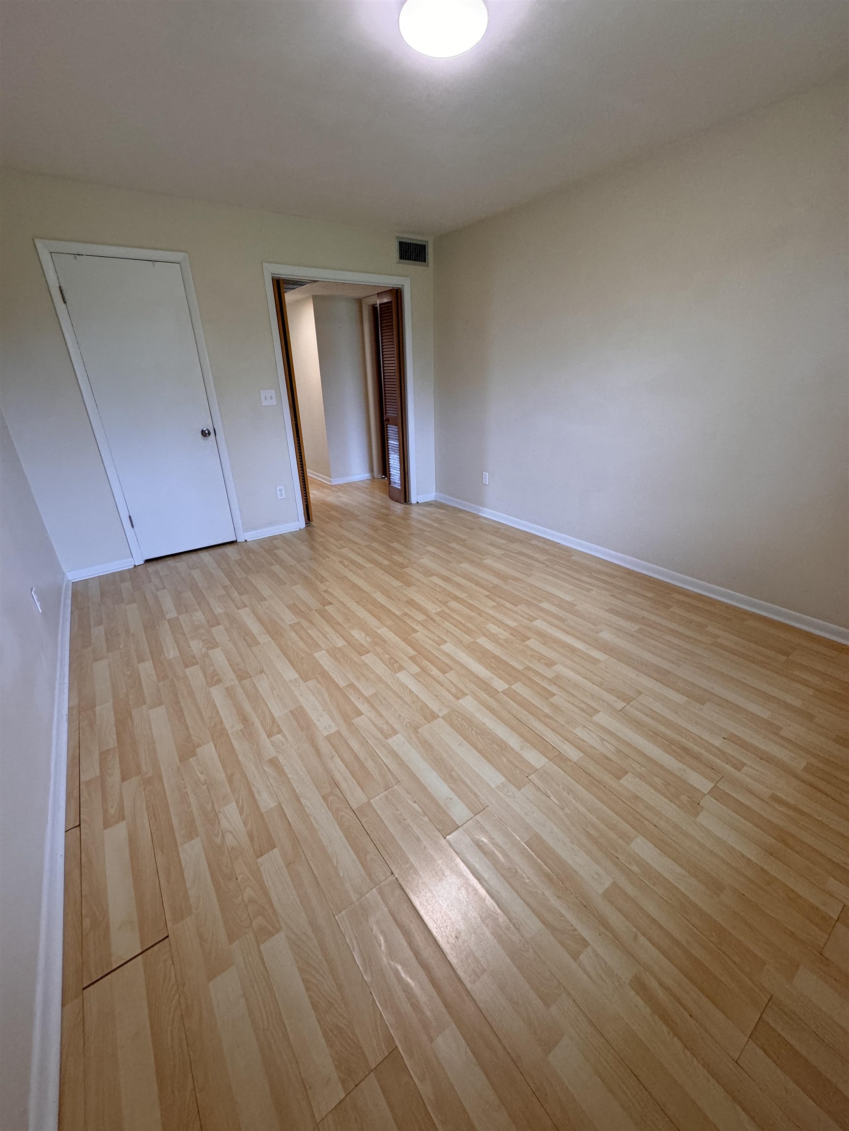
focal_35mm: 14
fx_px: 458
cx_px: 424
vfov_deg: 102.1
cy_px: 566
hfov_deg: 85.7
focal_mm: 2.22
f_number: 2.2
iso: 200
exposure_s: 1/120
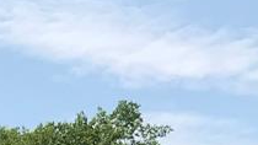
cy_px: 457
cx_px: 72
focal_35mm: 149
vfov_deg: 7.1
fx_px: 1019
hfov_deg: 14.4
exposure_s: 1/2227
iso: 20
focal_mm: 3.99
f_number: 1.8
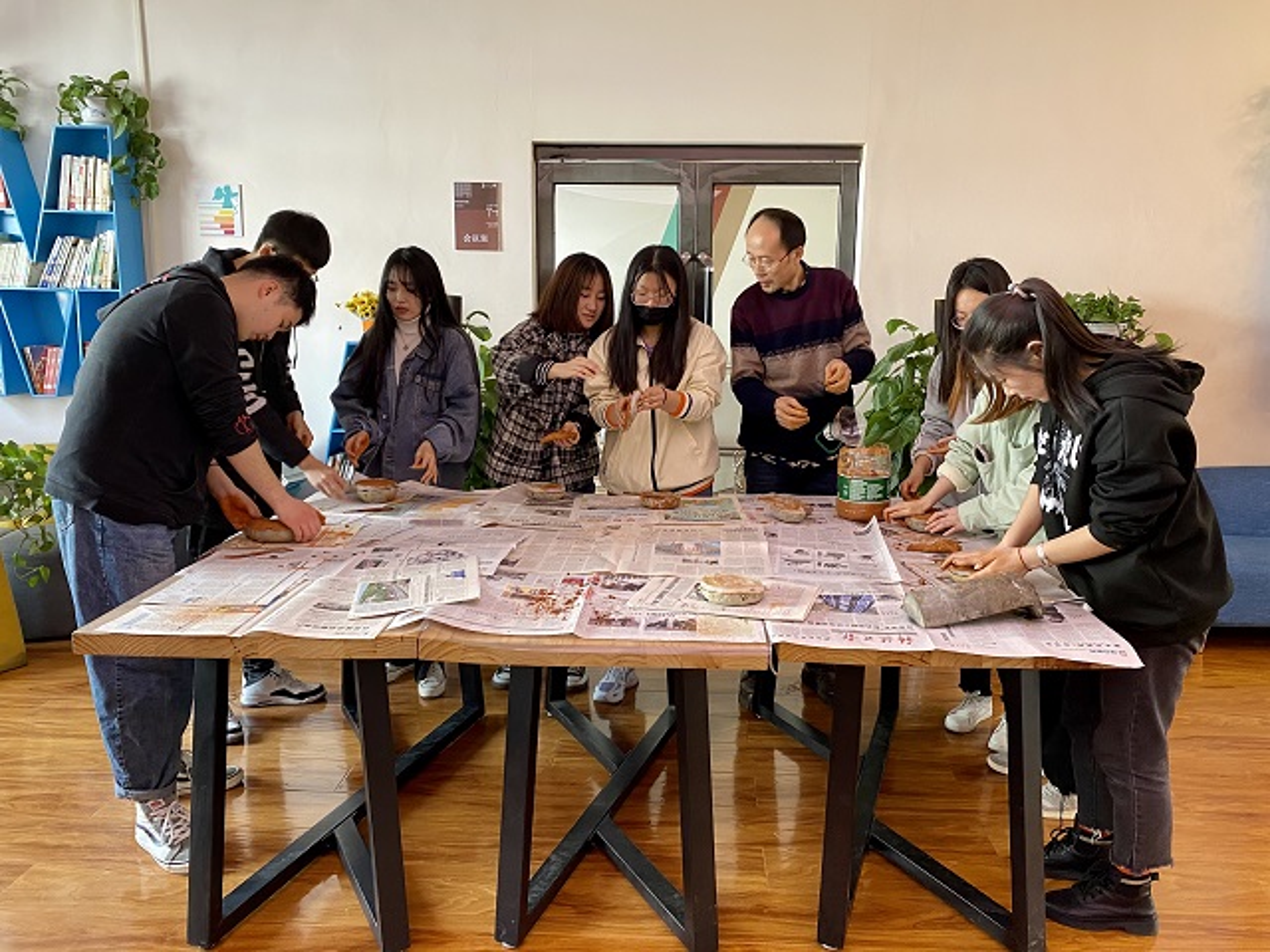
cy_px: 476
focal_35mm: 26
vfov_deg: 53.1
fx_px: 954
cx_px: 635
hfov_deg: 67.3
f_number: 1.8
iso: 160
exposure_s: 1/50
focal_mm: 4.25
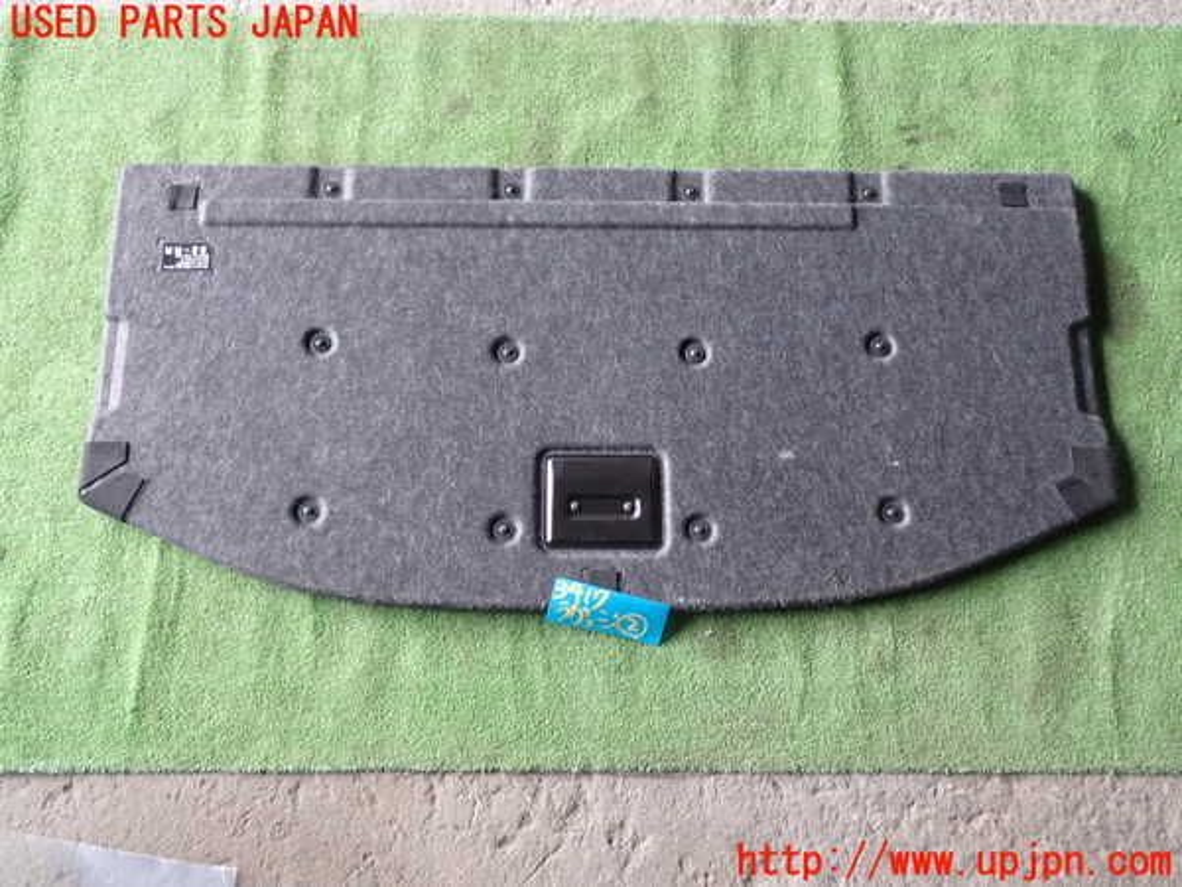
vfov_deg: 44.2
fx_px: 1093
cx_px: 591
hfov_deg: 56.8
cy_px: 444
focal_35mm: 32
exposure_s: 1/60
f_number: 2.4
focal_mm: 5.79
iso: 160
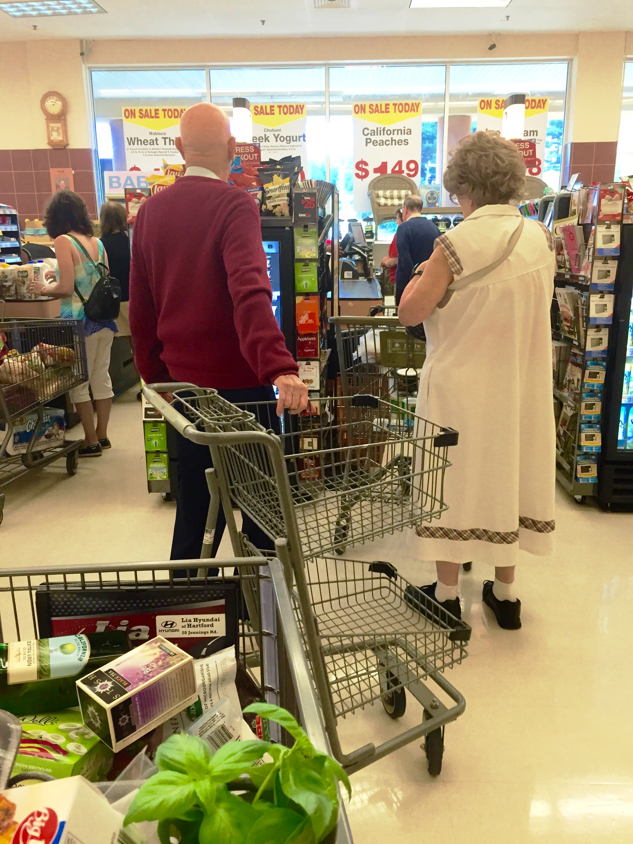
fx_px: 707
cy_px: 422
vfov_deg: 61.7
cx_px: 316
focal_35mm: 29
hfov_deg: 48.2
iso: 40
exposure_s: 1/30
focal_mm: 4.15
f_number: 2.2
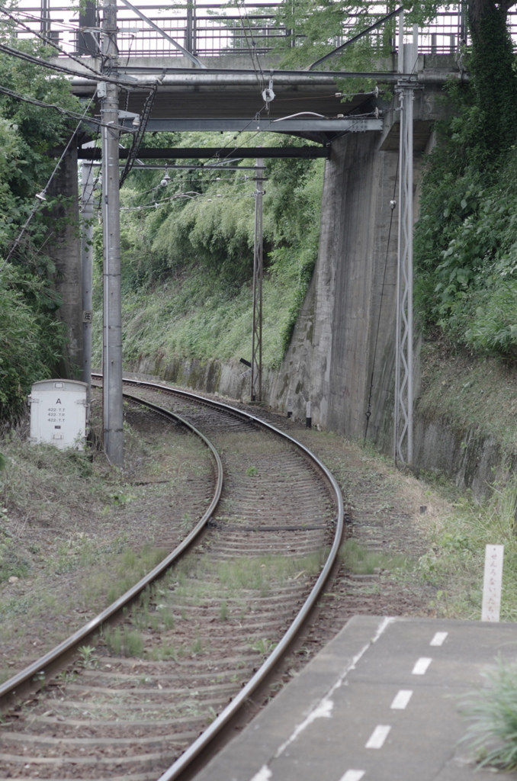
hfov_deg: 13.0
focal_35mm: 105
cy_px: 390
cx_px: 258
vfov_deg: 19.5
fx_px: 2272
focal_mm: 70
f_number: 4
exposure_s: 1/160
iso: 100
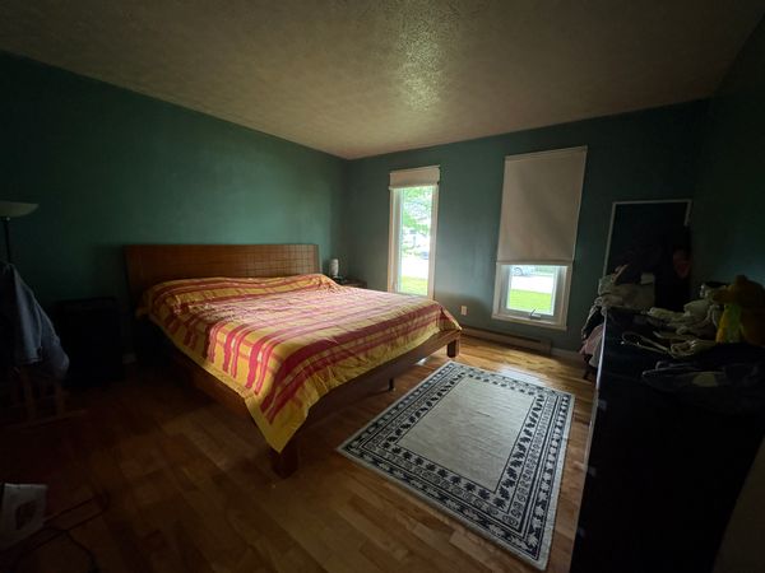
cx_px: 382
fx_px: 309
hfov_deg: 102.1
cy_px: 286
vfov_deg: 85.7
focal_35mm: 14
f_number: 2.2
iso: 640
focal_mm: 2.22
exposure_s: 1/40
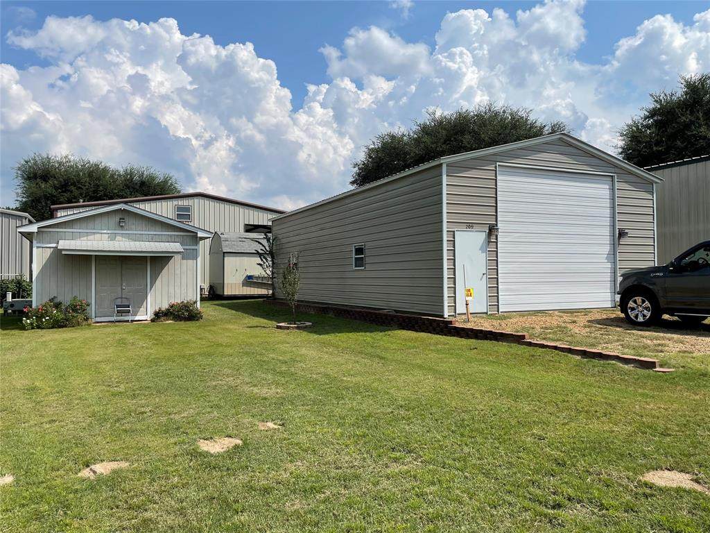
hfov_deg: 67.3
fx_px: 533
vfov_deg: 53.1
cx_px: 355
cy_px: 266
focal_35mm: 26
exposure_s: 1/5814
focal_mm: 4.2
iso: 32
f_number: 1.6
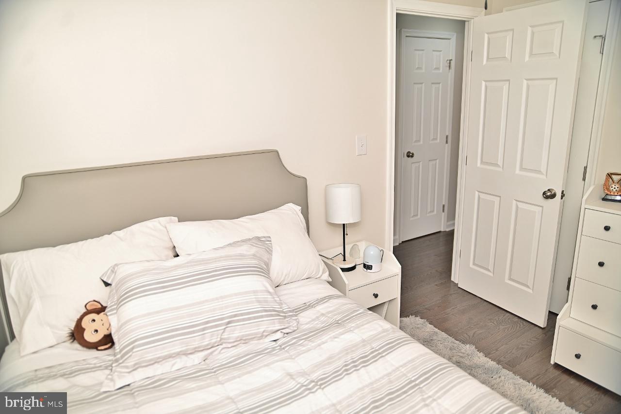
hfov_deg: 73.8
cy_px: 207
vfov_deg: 53.1
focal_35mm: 24
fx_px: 414
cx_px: 310
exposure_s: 1/80
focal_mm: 24
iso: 200
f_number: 2.8
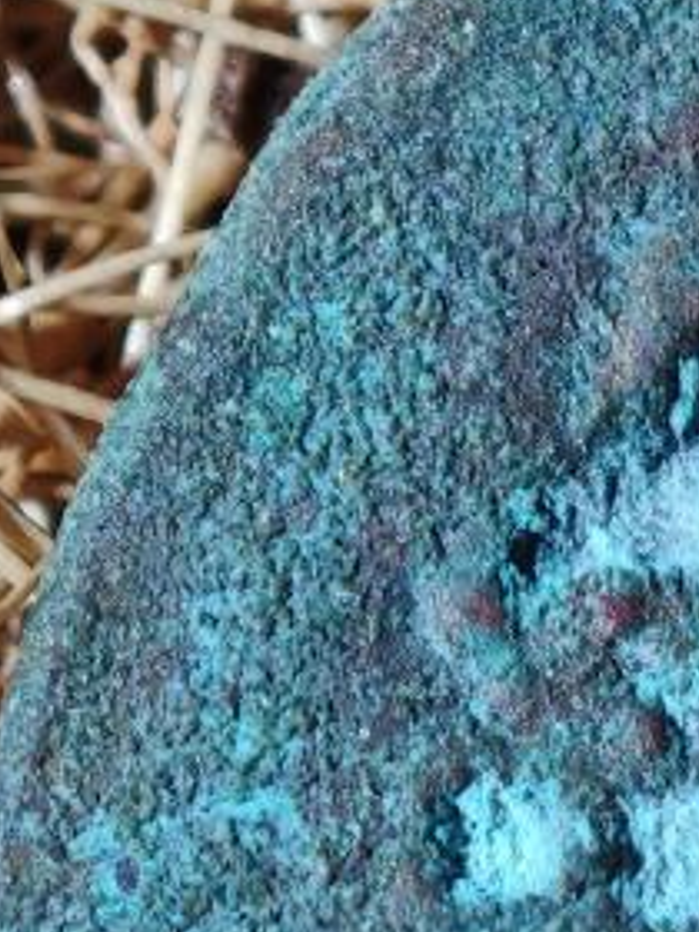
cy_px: 1085
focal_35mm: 591
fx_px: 15912
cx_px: 1684
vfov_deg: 3.3
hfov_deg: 2.5
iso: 250
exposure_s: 1/100
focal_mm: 9
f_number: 2
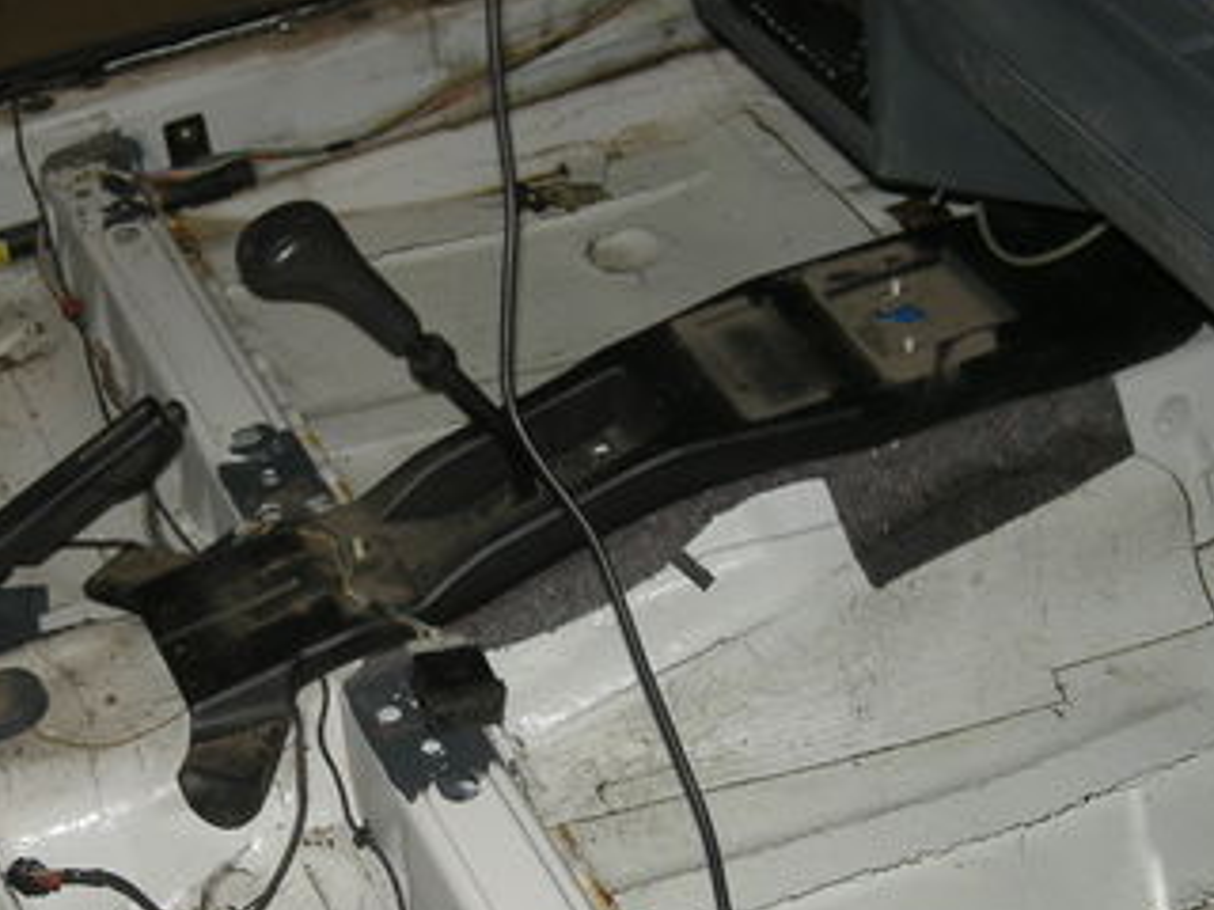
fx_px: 2455
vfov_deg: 21.0
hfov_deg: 27.7
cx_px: 474
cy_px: 535
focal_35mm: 70
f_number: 2.8
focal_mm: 5.7
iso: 50
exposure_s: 1/60
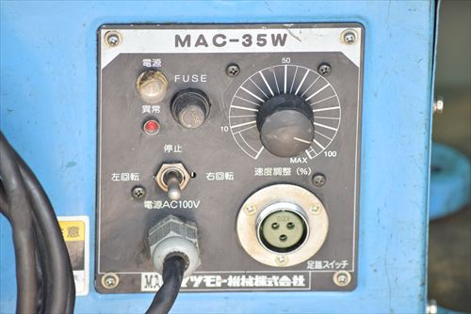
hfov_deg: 4.9
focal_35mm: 420
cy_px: 157
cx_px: 236
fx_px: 5498
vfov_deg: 3.3
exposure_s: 1/1250
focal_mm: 280
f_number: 6.3
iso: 1250
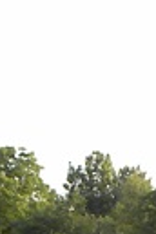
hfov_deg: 5.9
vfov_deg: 8.6
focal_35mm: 233
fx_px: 1514
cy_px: 363
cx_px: 125
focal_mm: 9.2
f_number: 6.3
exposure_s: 1/289
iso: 640
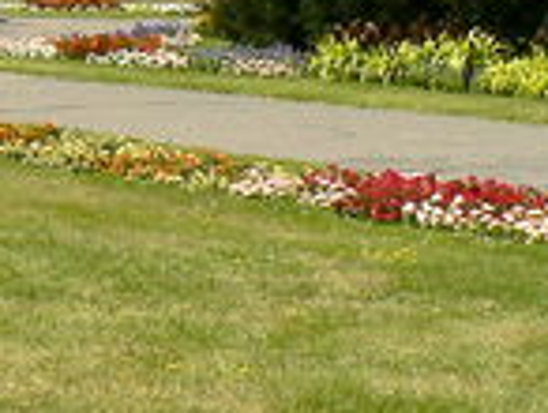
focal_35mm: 197
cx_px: -424
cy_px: -222
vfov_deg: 7.4
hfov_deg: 9.6
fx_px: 3124
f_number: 8
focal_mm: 6
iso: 80
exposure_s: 1/400
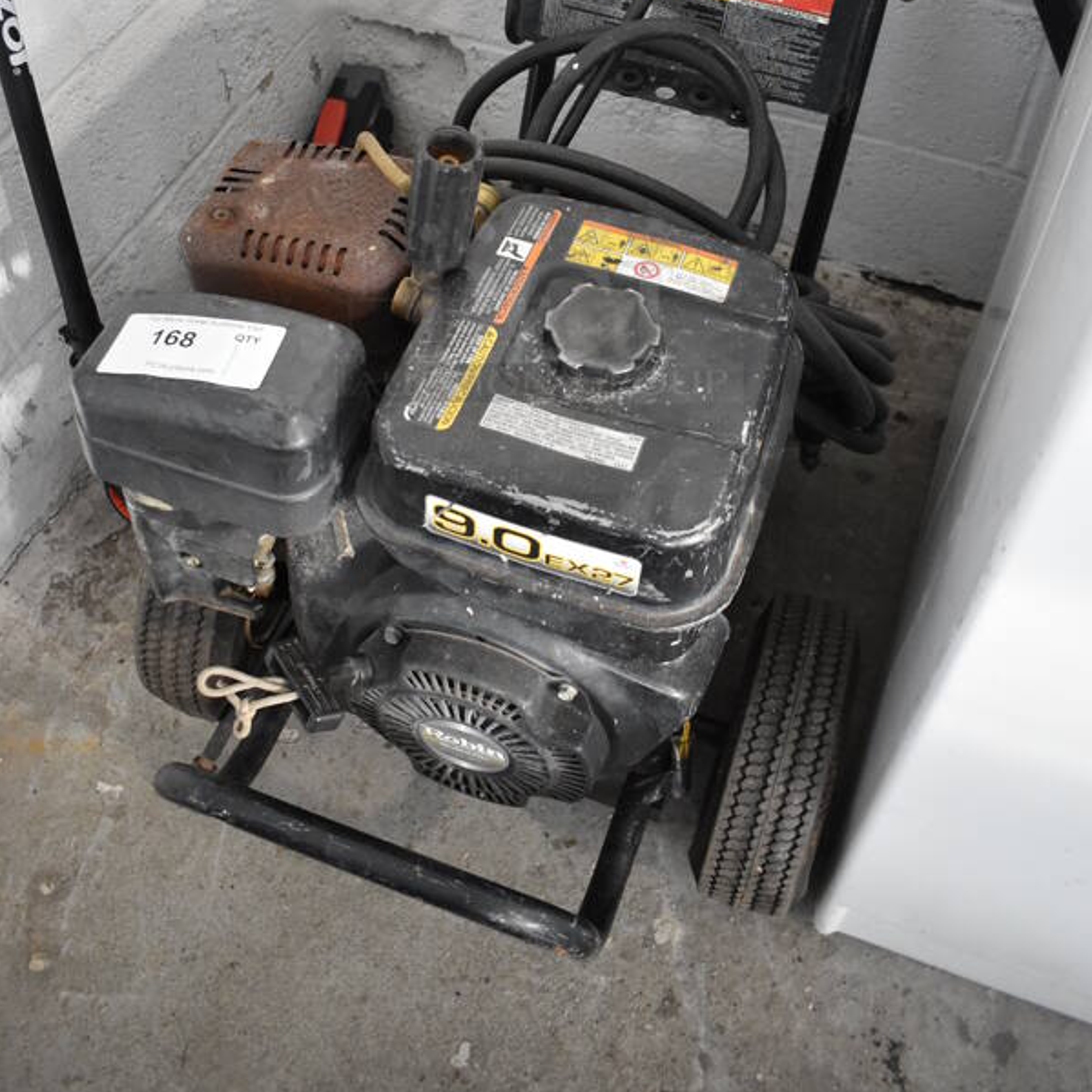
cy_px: 307
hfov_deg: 47.2
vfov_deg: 46.0
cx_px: 541
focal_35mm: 35
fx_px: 1249
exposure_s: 1/125
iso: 2200
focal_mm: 18
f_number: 3.5
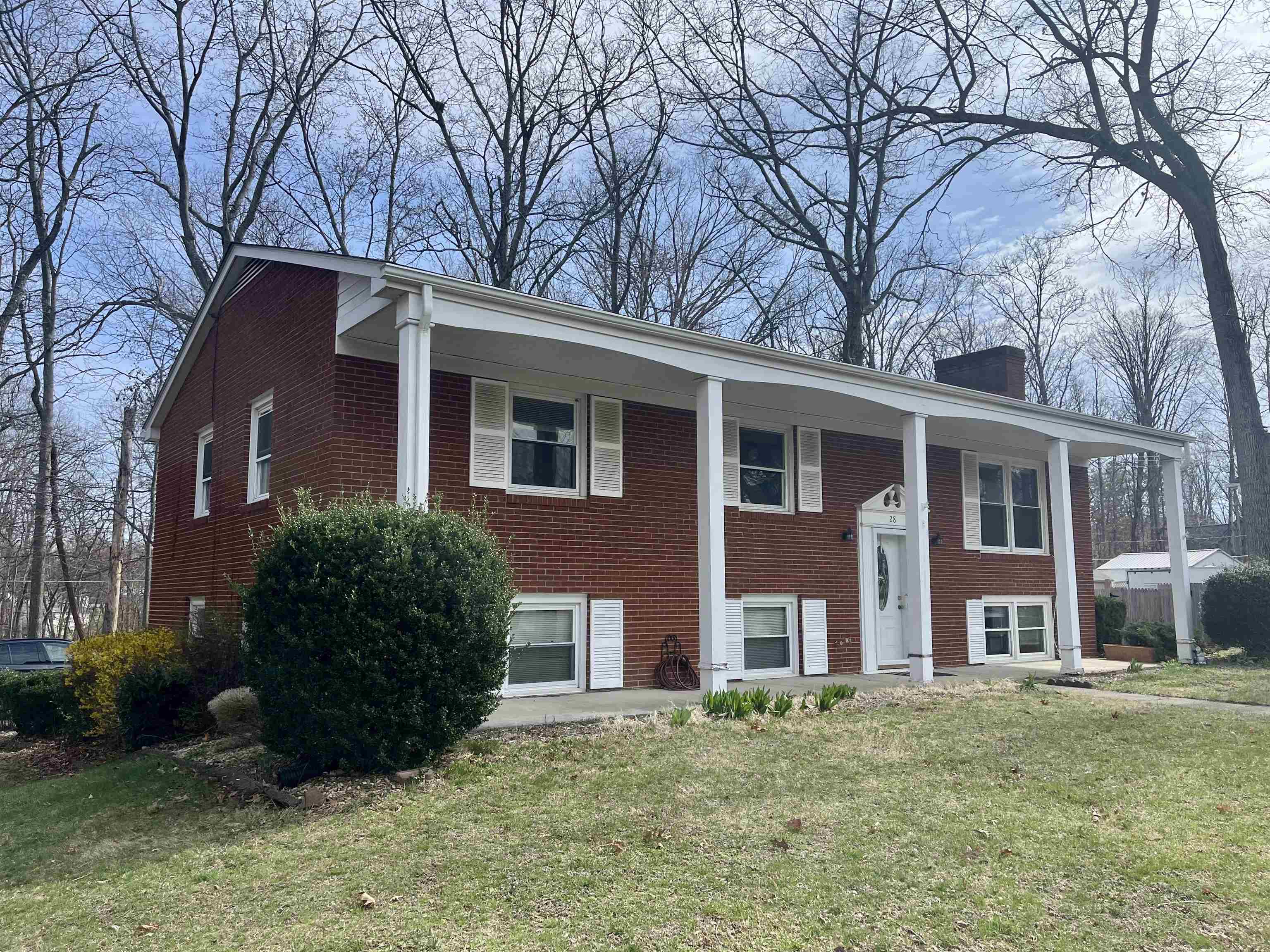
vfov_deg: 53.1
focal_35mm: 26
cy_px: 476
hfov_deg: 67.3
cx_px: 635
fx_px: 954
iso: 50
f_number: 1.6
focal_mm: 5.1
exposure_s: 1/2825
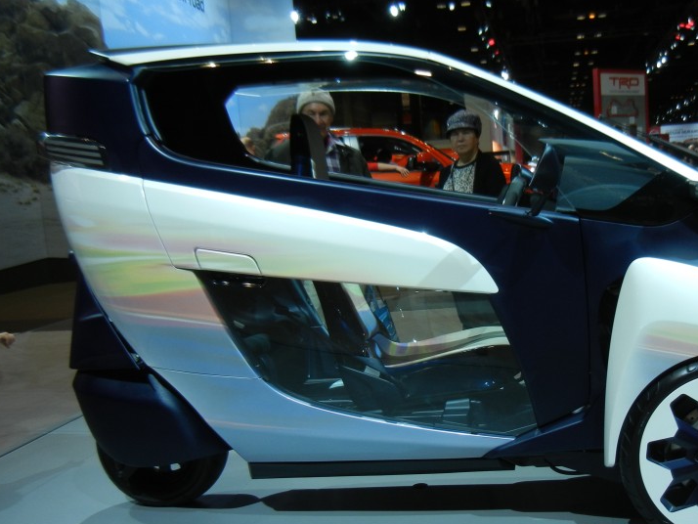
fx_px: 867
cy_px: 296
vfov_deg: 33.6
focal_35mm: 43
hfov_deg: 43.3
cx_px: 458
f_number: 3.5
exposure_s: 1/130
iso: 160
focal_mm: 5.4
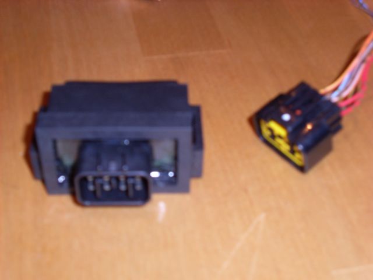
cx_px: 186
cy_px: 140
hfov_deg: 32.2
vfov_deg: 24.4
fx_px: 647
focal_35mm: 60
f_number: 3.8
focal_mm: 9.9
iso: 100
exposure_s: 1/60
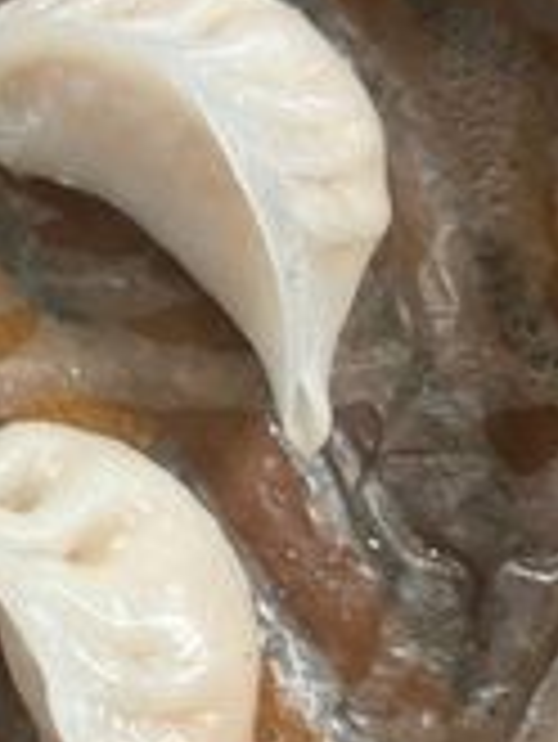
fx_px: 1438
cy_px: 391
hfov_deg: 20.7
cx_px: -81
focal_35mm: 67
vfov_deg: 28.9
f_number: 1.6
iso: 400
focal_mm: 5.96
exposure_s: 1/60
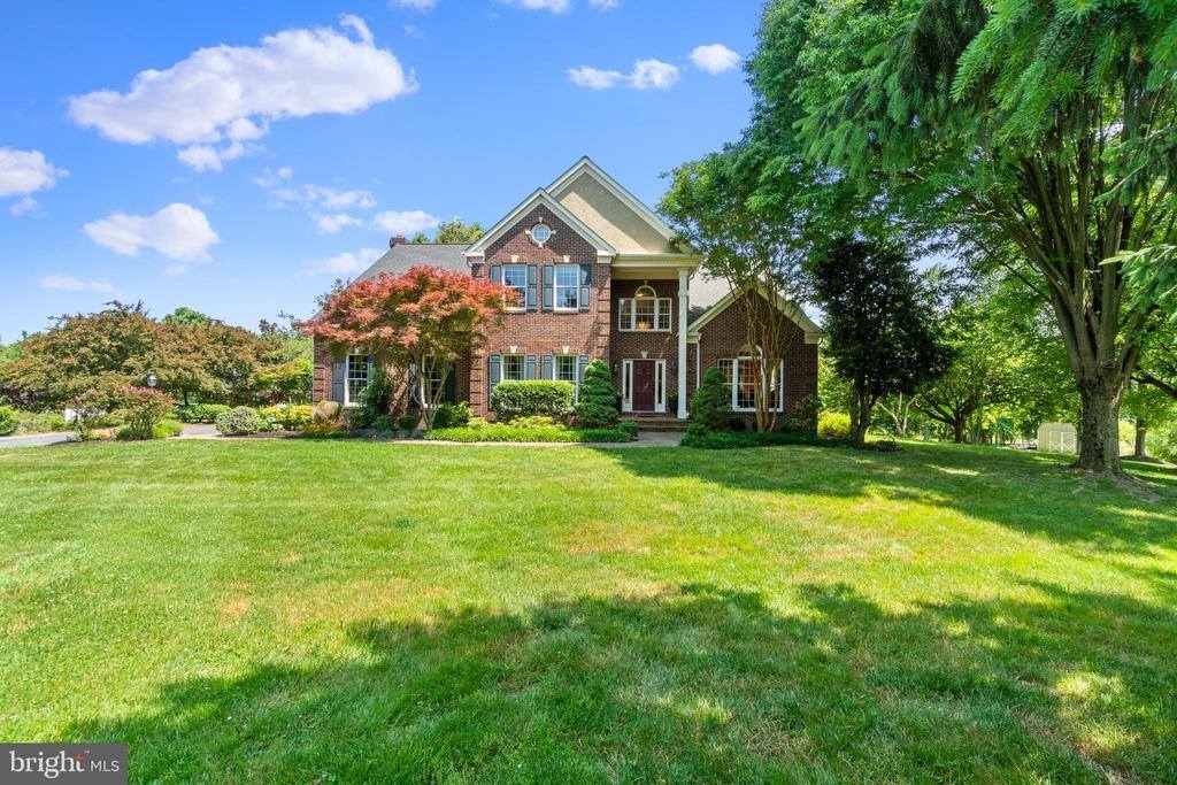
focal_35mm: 15
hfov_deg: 100.4
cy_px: 392
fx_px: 490
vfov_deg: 77.3
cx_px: 588
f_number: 7.1
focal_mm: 10
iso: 160
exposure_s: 1/160
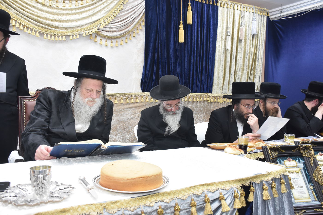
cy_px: 108
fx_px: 296
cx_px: 162
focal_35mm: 33
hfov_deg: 57.2
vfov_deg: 40.0
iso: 1600
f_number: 6.3
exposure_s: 1/160
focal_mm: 22
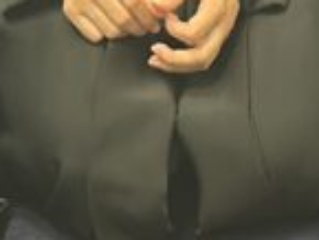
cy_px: 491
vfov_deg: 4.3
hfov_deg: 5.8
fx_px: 3117
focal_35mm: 338
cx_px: 563
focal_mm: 6.86
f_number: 1.78
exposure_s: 1/33
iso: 400
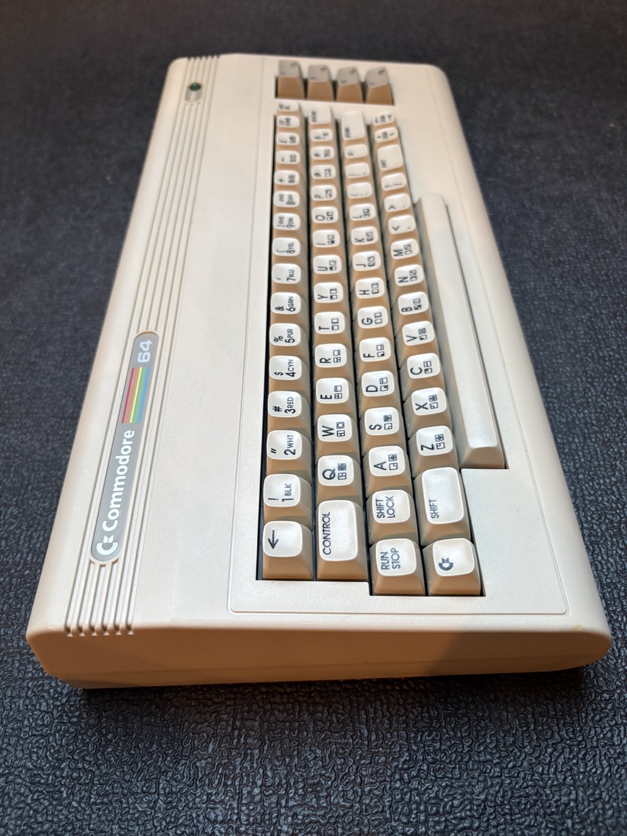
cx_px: 314
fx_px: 628
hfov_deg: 53.1
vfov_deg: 67.3
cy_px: 418
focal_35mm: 26
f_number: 1.6
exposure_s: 1/59
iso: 320
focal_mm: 5.96
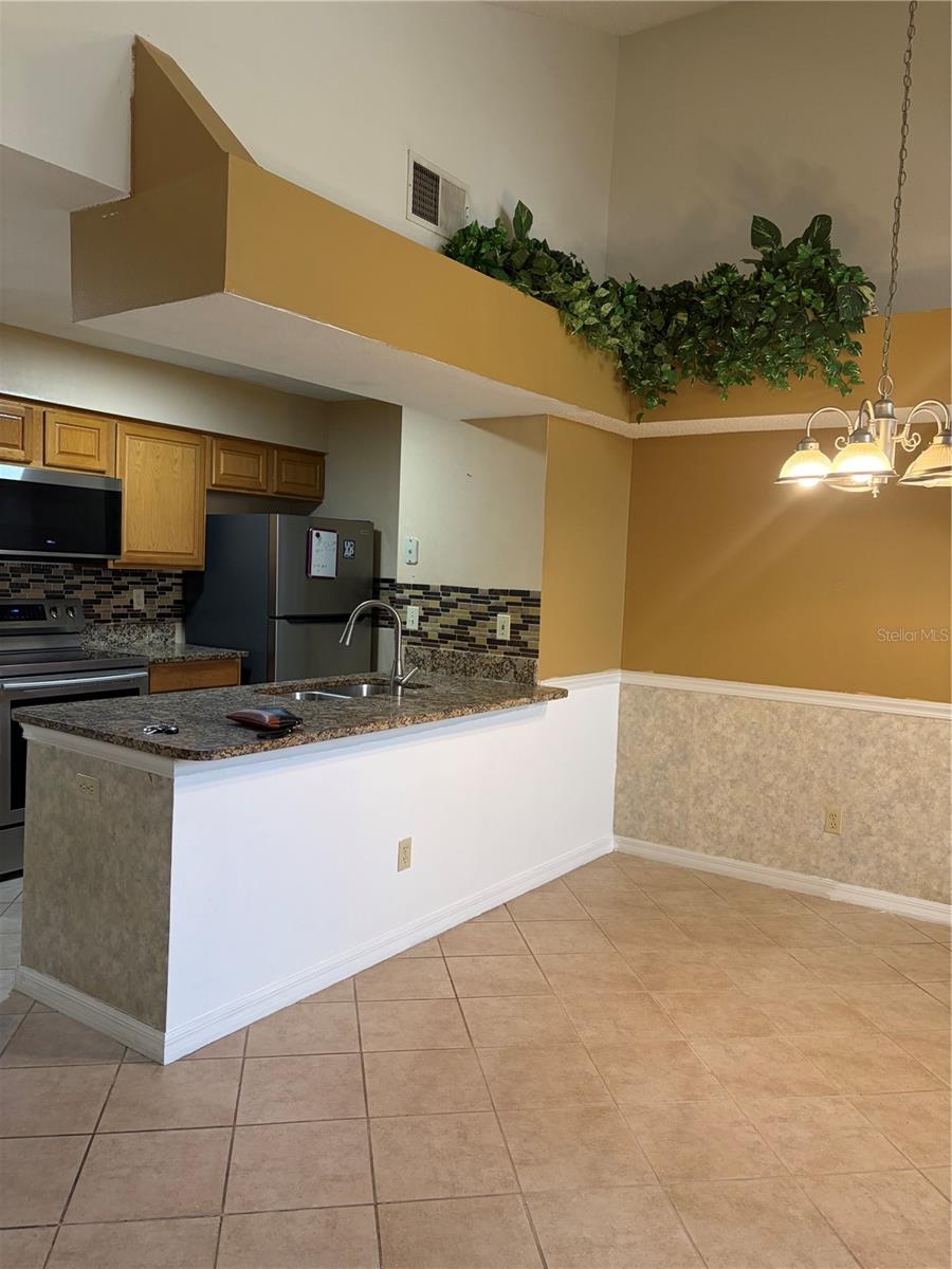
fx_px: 953
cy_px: 634
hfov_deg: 53.1
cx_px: 476
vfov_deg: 67.3
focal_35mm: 26
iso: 125
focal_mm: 5.96
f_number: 1.6
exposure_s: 1/60
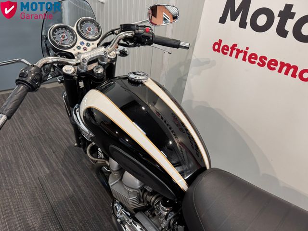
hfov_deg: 71.6
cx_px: 154
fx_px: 214
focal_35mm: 24
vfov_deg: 56.8
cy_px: 116
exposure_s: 1/50
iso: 160
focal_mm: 6.76
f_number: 1.78
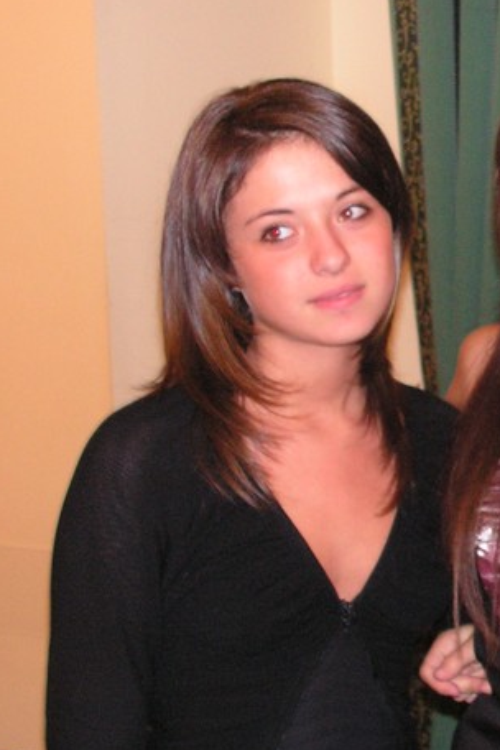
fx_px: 1937
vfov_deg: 21.9
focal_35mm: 93
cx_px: 615
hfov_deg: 14.2
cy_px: 382
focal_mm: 8.6
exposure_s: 1/60
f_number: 3.2
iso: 200
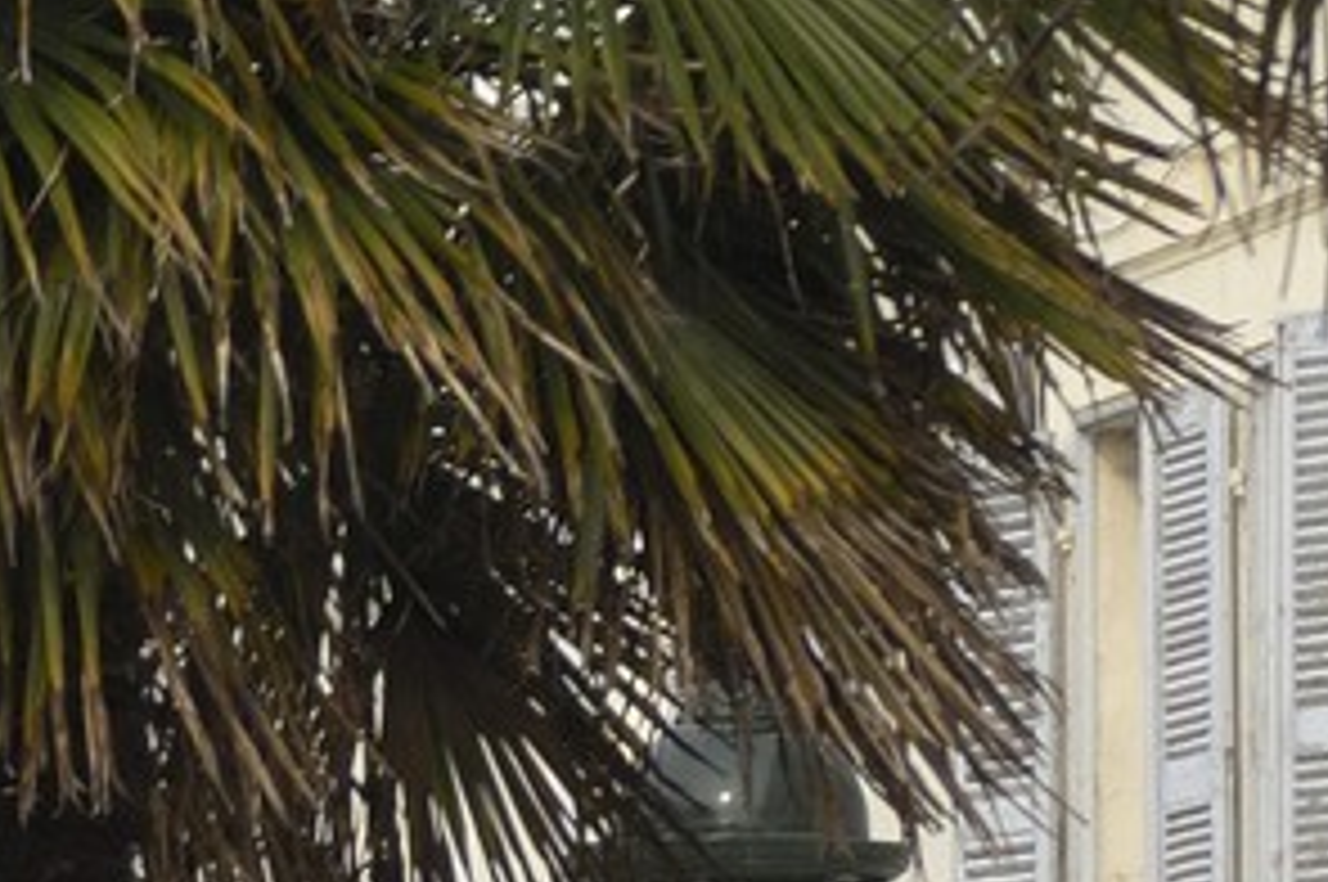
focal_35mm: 570
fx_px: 21003
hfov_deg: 3.6
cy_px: 1382
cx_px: -2129
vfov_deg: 2.4
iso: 100
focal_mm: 70
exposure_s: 1/160
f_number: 6.3
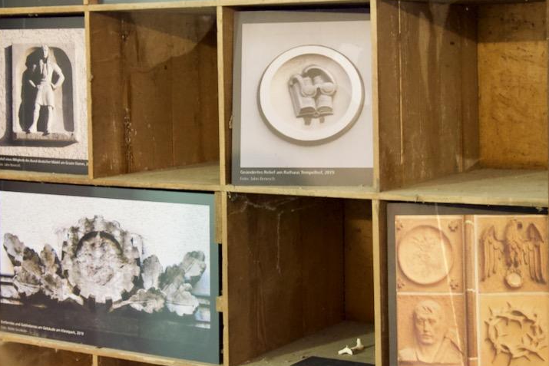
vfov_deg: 19.9
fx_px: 1037
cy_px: 88
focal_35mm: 68
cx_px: 266
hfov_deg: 29.6
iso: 4000
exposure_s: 1/13
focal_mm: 38
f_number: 4
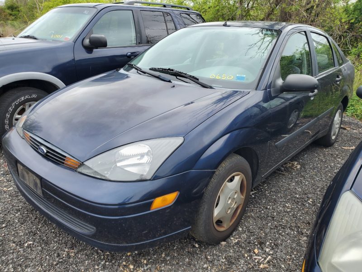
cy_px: 136
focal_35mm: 26
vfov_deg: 53.1
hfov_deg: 67.3
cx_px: 181
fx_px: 272
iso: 50
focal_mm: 4.3
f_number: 2.4
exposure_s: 1/586
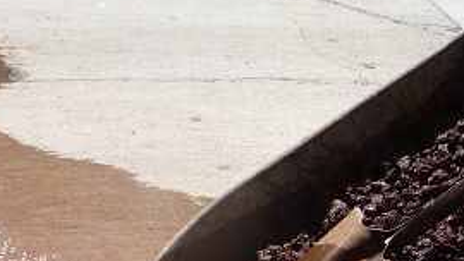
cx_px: 284
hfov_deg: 22.0
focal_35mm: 97
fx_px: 1194
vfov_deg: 11.6
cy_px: 460
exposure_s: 1/400
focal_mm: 5.2
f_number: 5
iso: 100
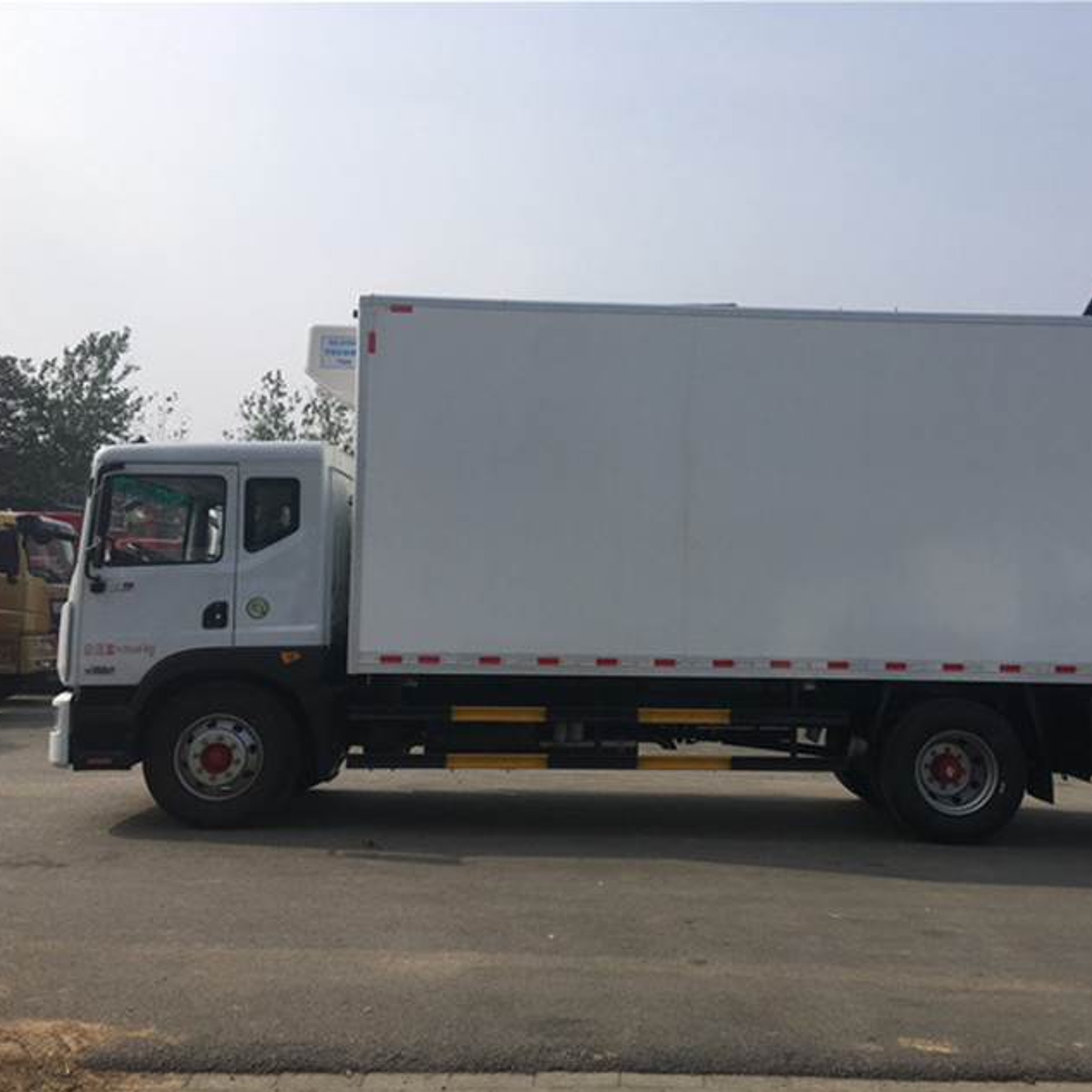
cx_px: 679
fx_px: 1249
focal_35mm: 35
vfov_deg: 47.2
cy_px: 556
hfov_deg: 46.8
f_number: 2.2
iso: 25
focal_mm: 4.15
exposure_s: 1/3205
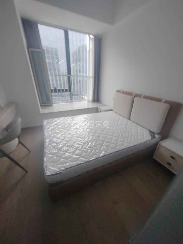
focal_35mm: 13
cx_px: 92
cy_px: 122
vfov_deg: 106.2
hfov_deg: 89.9
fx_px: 92
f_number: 2.2
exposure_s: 1/50
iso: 400
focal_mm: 2.16
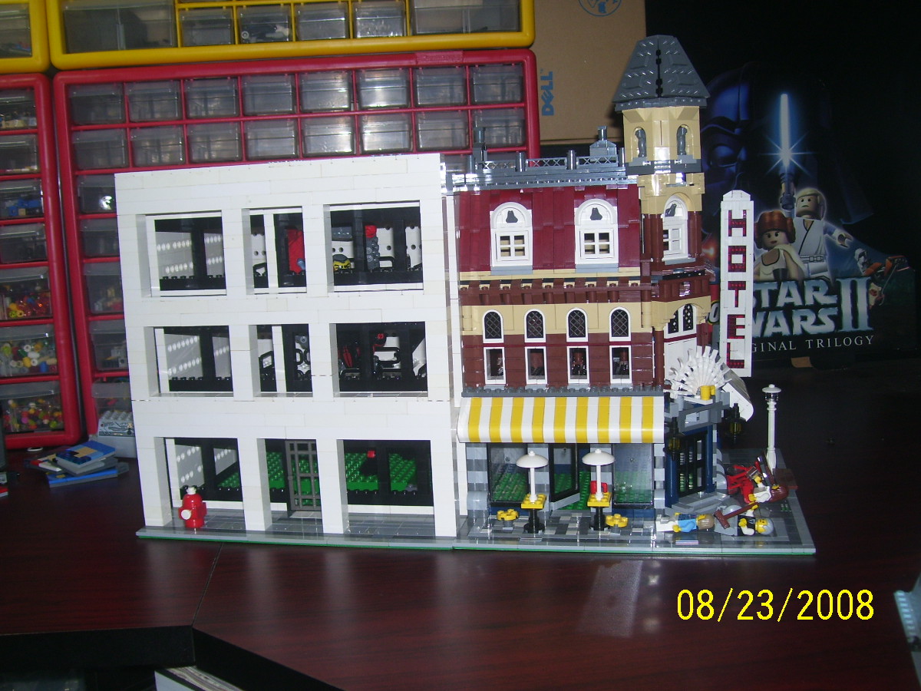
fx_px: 984
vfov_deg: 38.7
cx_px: 460
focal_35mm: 37
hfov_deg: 50.1
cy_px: 346
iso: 80
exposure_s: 1/60
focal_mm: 6
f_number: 2.7
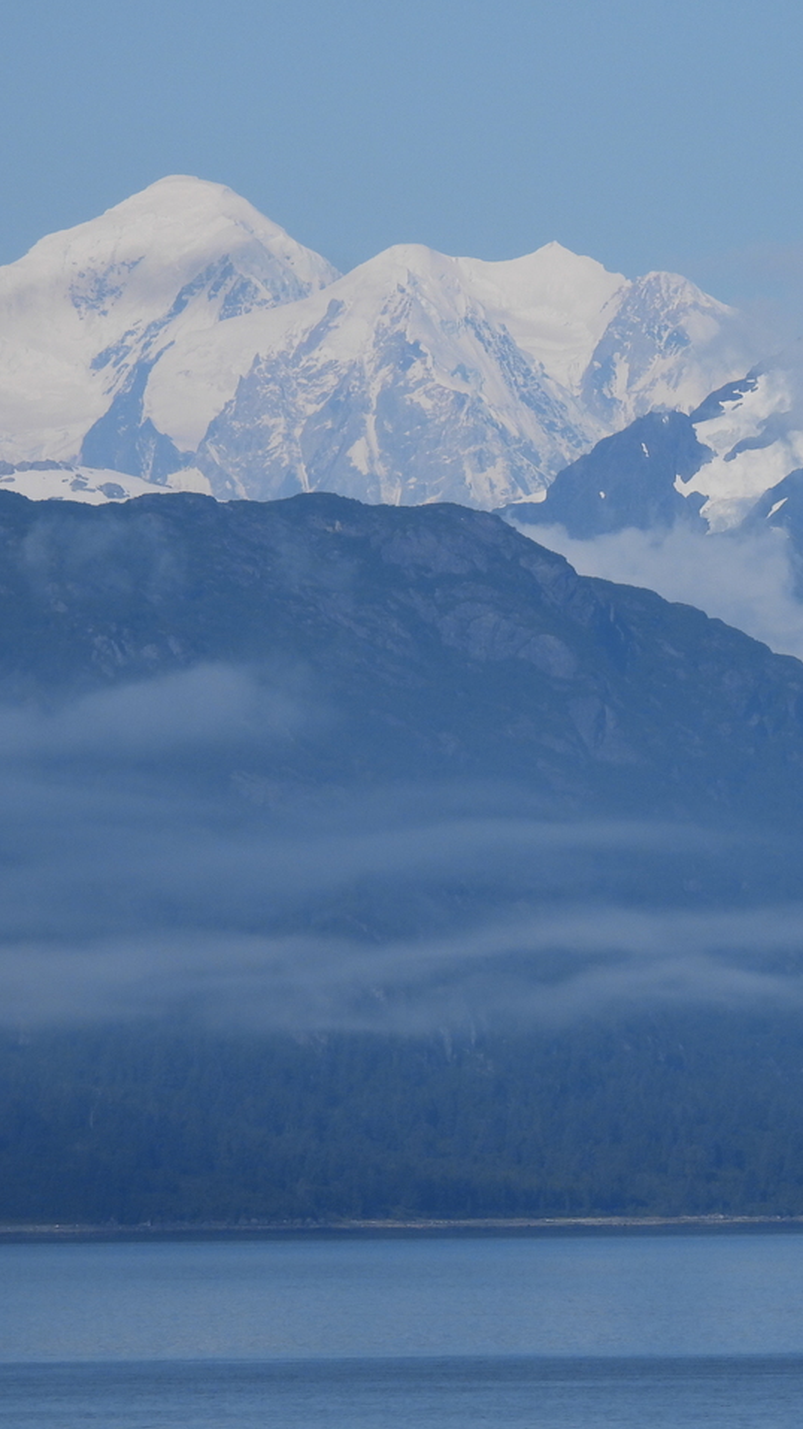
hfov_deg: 2.4
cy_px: 715
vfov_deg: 4.2
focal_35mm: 510
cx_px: 743
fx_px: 19314
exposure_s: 1/1600
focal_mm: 62.5
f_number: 5
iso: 100
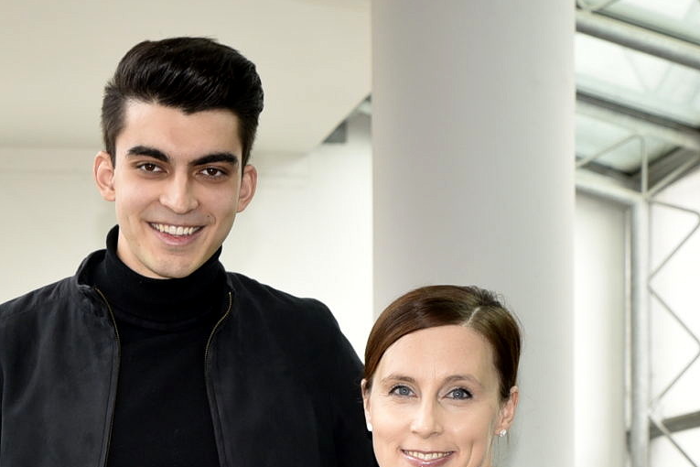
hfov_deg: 11.8
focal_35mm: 174
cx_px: 393
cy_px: 684
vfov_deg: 7.8
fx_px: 3383
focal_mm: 52
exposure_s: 1/125
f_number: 5.6
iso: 640
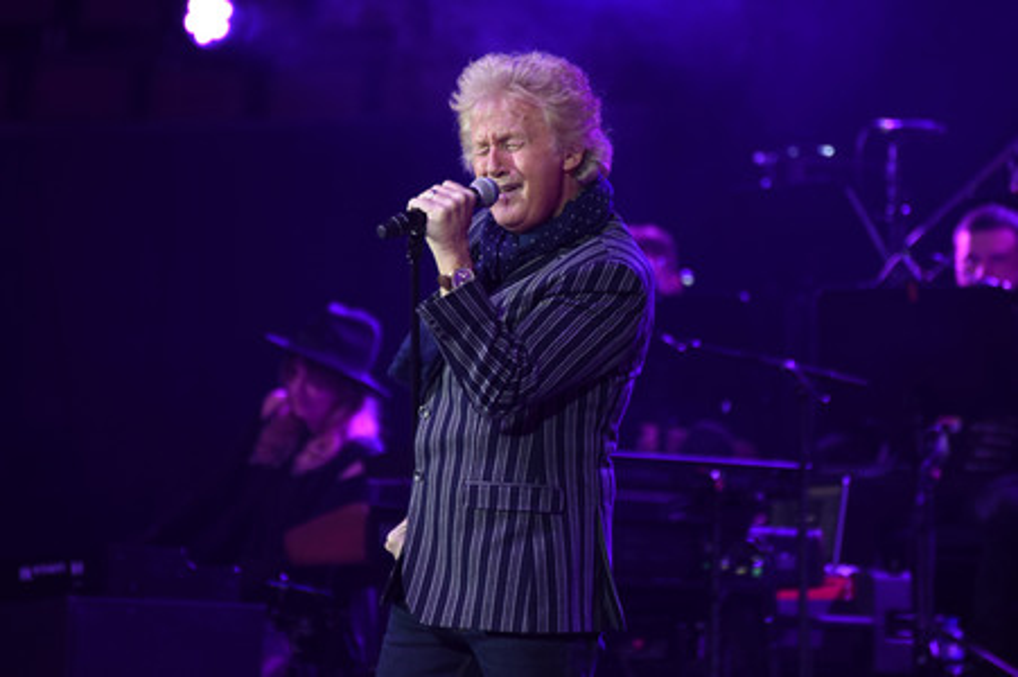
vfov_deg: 4.6
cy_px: 338
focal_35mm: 300
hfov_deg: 6.9
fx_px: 8477
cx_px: 509
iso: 1250
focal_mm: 300
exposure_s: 1/60
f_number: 6.3
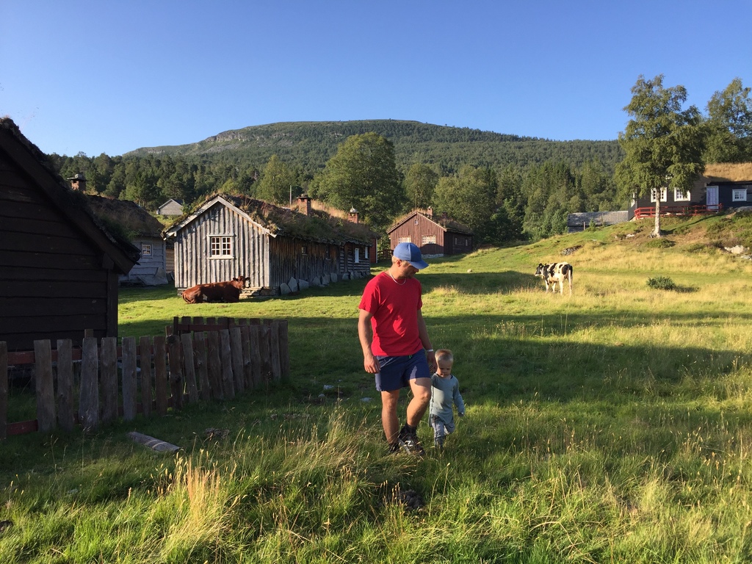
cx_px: 376
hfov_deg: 61.7
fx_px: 630
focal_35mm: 29
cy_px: 282
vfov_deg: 48.2
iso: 32
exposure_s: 1/898
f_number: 2.2
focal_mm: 4.15
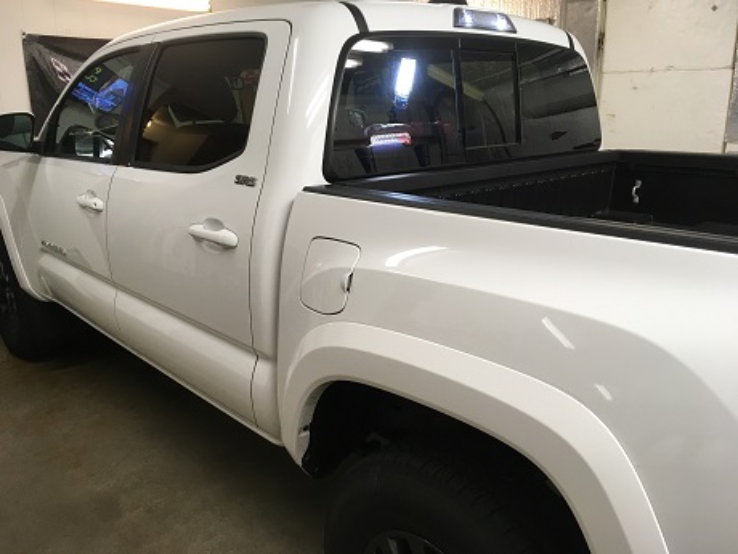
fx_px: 618
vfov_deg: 48.2
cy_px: 277
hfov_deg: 61.7
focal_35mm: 29
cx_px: 369
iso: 40
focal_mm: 4.15
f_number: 2.2
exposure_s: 1/30
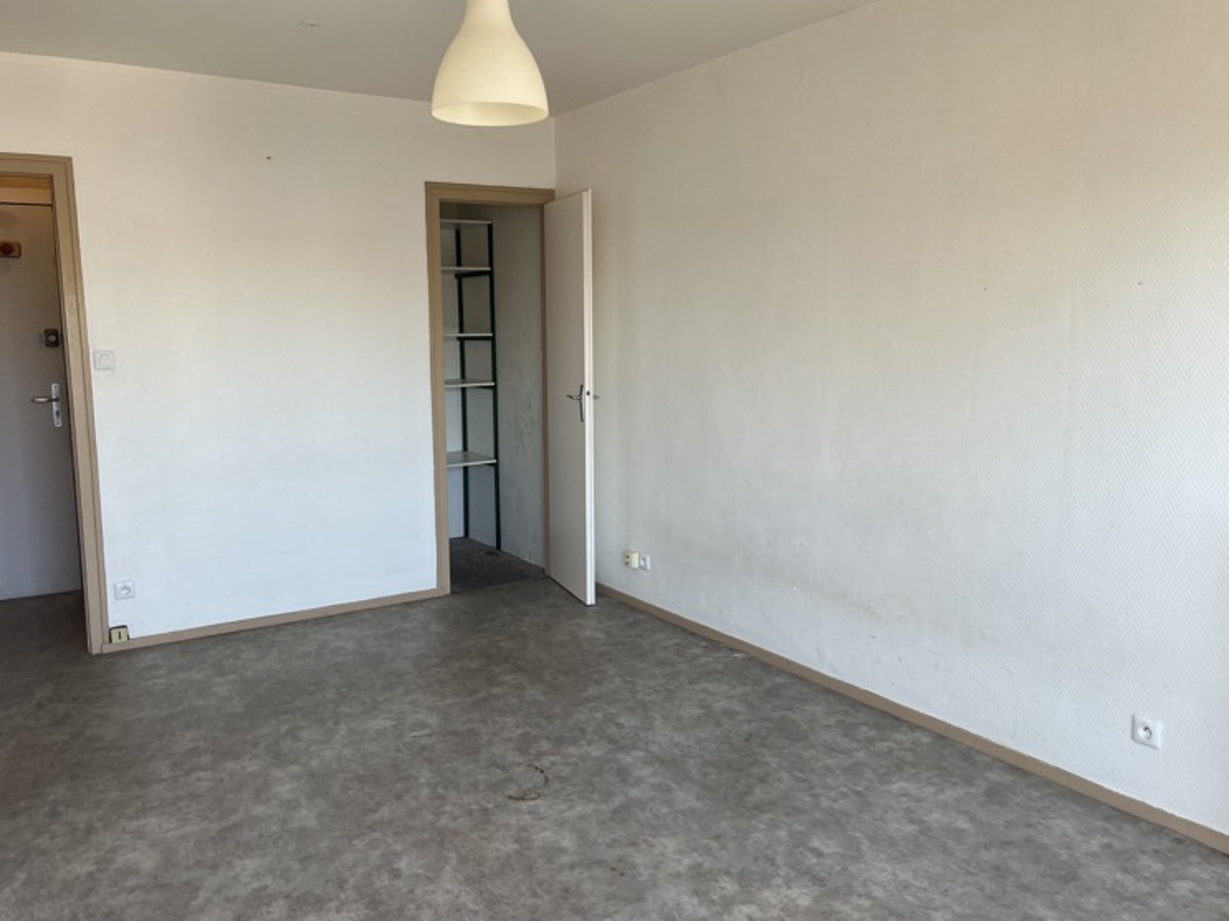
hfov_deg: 63.4
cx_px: 597
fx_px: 994
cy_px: 460
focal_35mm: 28
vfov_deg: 49.7
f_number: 1.6
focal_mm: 5.1
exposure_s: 1/219
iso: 50
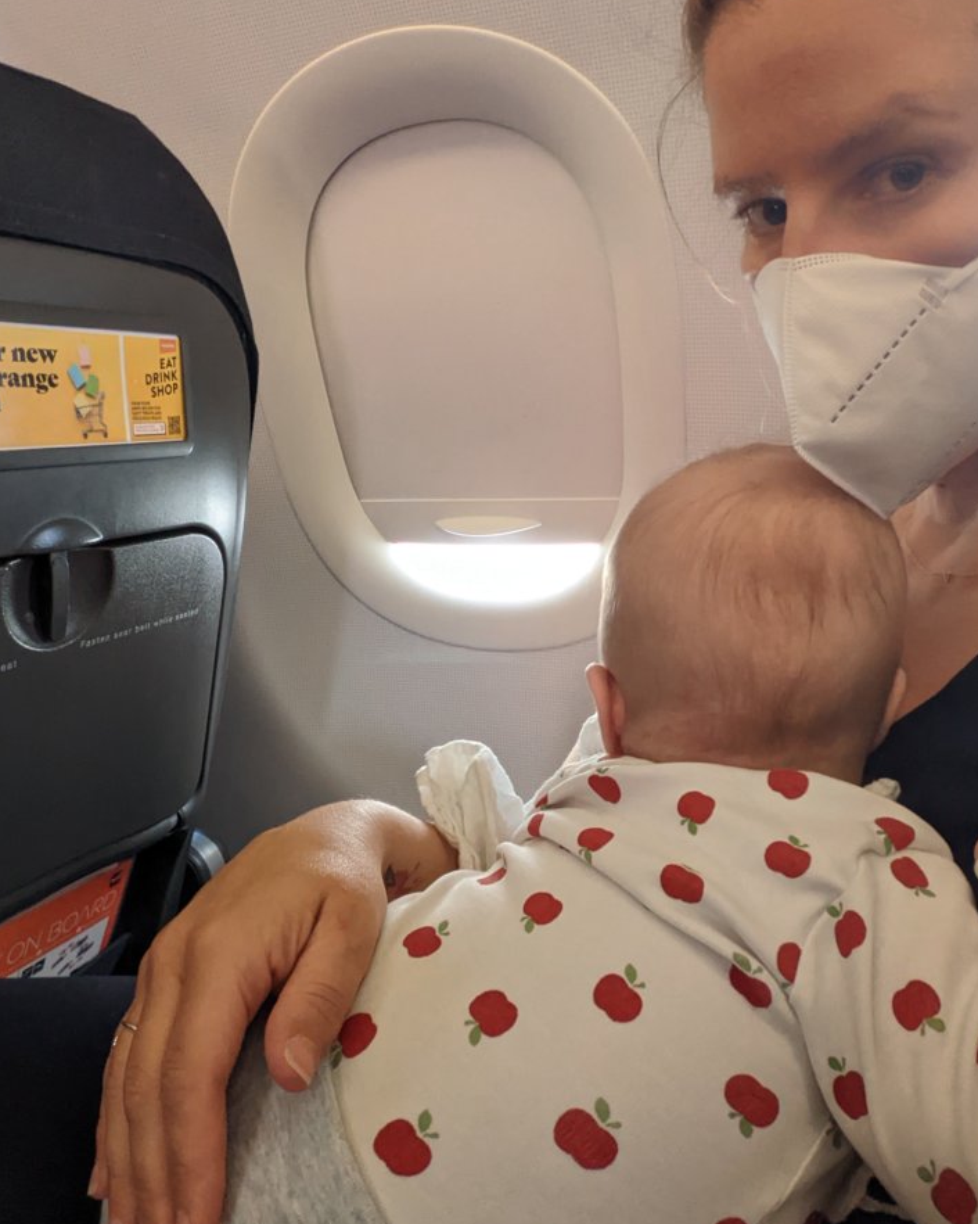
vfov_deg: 66.0
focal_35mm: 26
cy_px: 615
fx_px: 941
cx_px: 474
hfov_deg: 54.9
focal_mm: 2.51
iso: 335
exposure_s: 1/164
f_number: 2
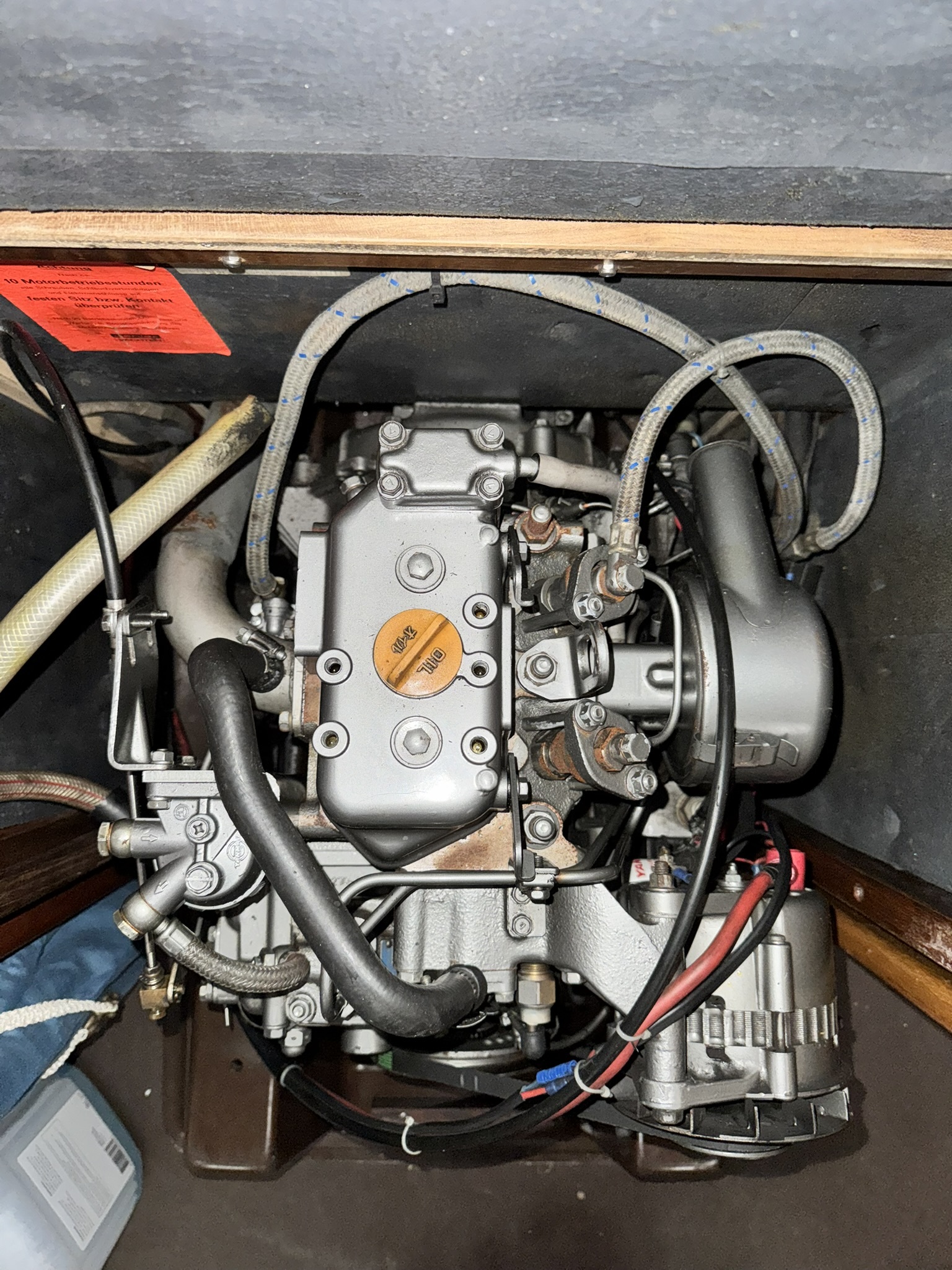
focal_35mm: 24
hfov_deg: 56.8
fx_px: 880
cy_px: 635
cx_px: 476
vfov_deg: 71.6
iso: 80
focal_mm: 6.76
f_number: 1.78
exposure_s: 1/4
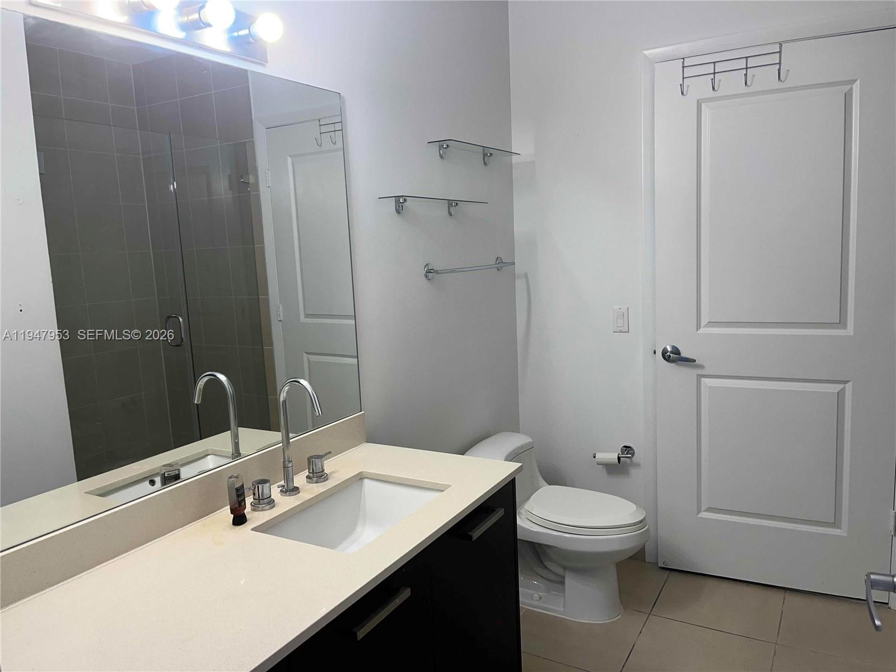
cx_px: 448
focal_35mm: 26
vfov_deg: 53.1
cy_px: 336
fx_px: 673
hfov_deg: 67.3
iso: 64
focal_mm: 5.1
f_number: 1.6
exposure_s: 1/120
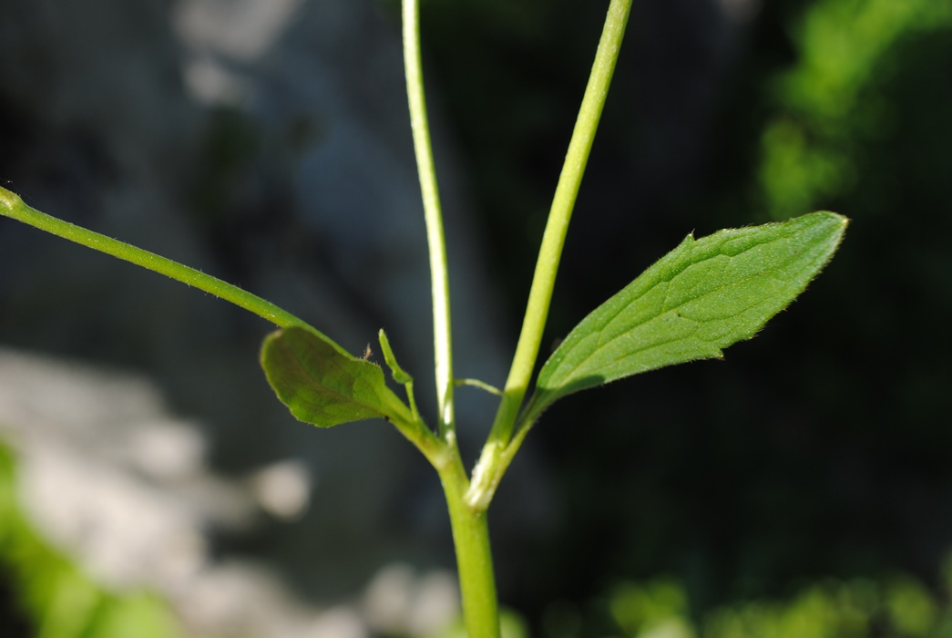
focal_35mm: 60
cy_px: 319
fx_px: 1589
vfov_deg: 22.7
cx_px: 476
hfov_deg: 33.4
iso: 100
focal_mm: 40
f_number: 9
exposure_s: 1/125
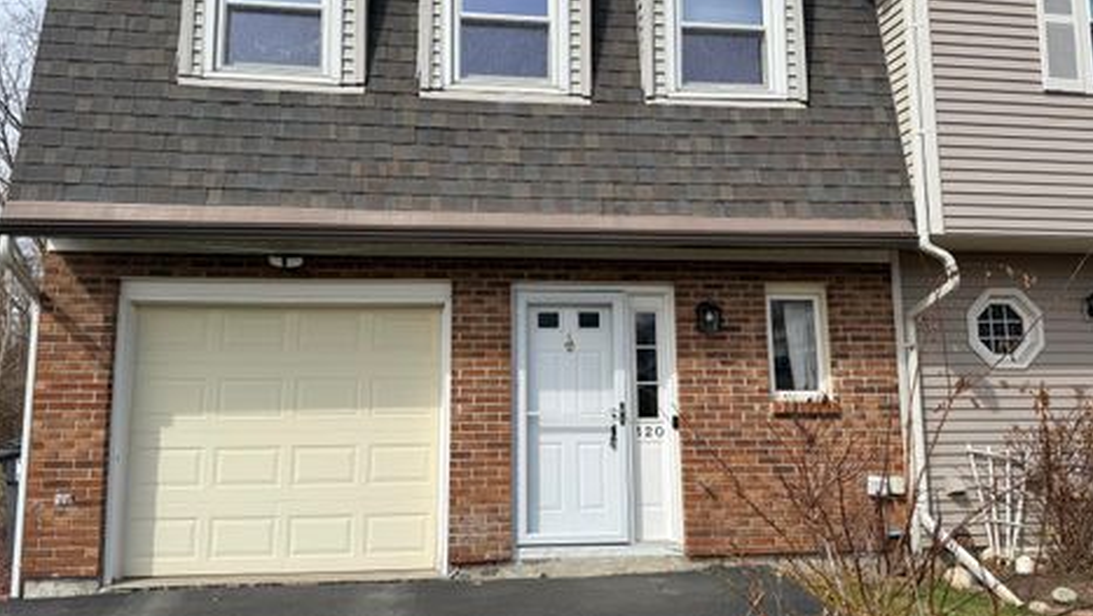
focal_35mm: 28
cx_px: 529
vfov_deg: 41.4
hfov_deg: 67.9
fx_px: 812
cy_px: 266
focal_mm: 6.76
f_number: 1.78
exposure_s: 1/5319
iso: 80
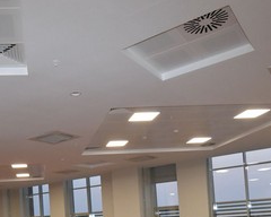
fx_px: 337
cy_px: 214
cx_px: 70
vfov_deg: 32.9
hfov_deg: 42.6
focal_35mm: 42
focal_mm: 16
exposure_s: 1/60
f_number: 9
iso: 4000
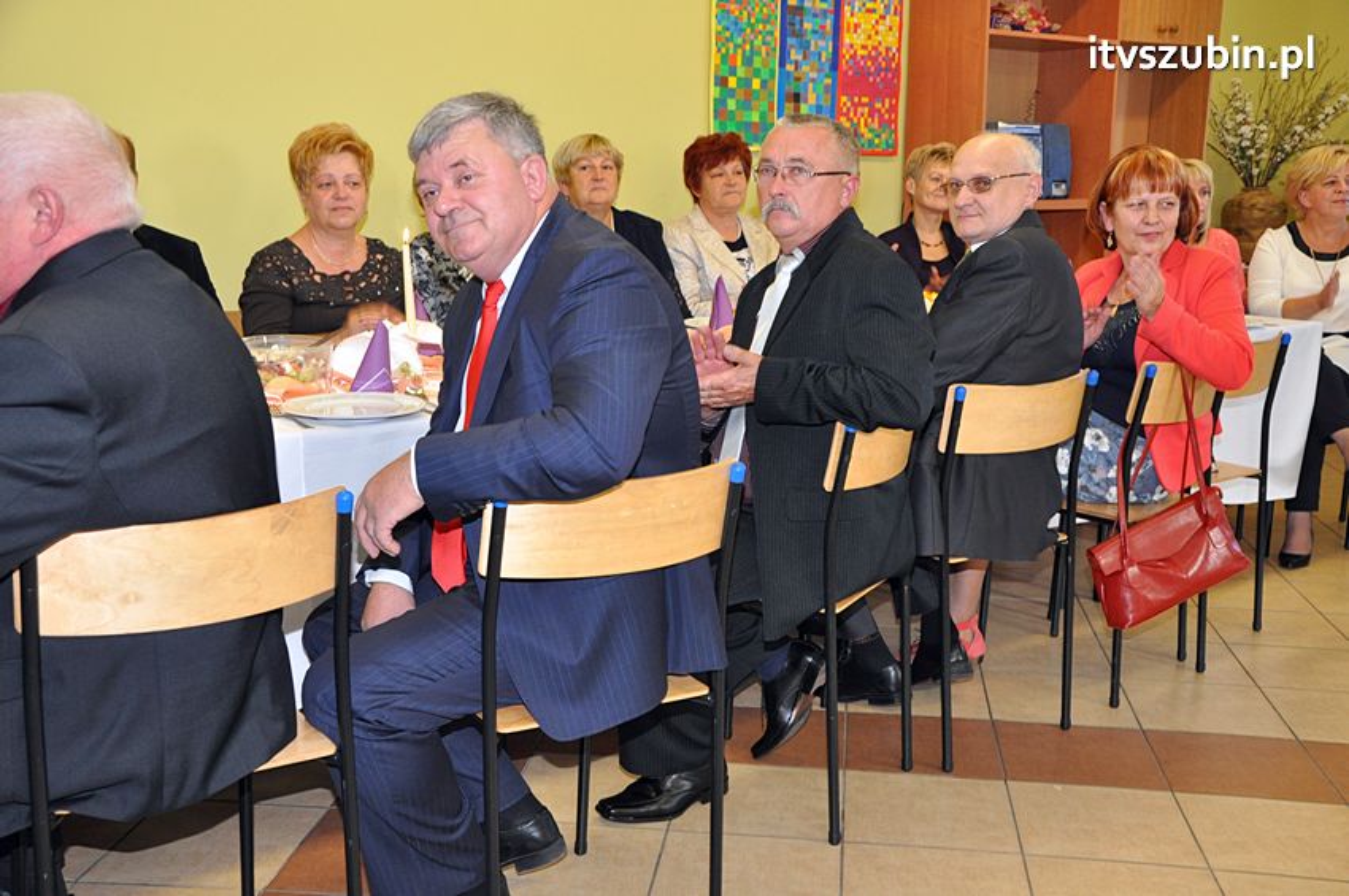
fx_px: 1460
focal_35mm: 39
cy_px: 448
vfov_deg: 34.1
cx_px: 674
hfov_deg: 49.6
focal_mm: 26
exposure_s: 1/60
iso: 800
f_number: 5.6
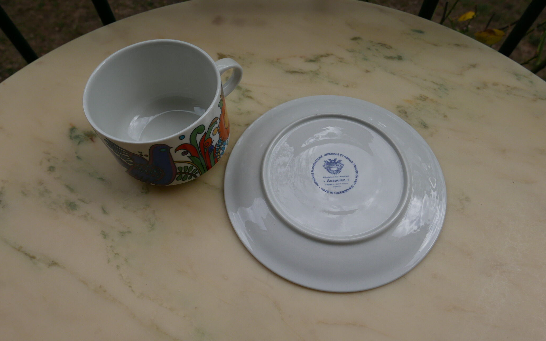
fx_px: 372
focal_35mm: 25
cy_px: 167
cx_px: 277
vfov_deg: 49.3
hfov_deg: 72.5
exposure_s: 1/640
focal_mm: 10.9
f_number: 5.6
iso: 200
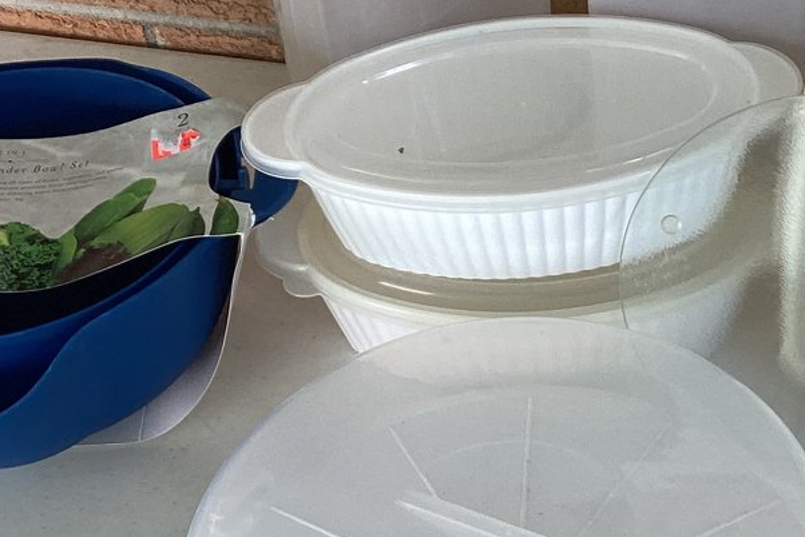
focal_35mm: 81
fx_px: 1812
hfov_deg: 24.7
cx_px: 613
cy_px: 180
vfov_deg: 16.8
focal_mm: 3.3
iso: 40
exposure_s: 1/120
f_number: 2.4
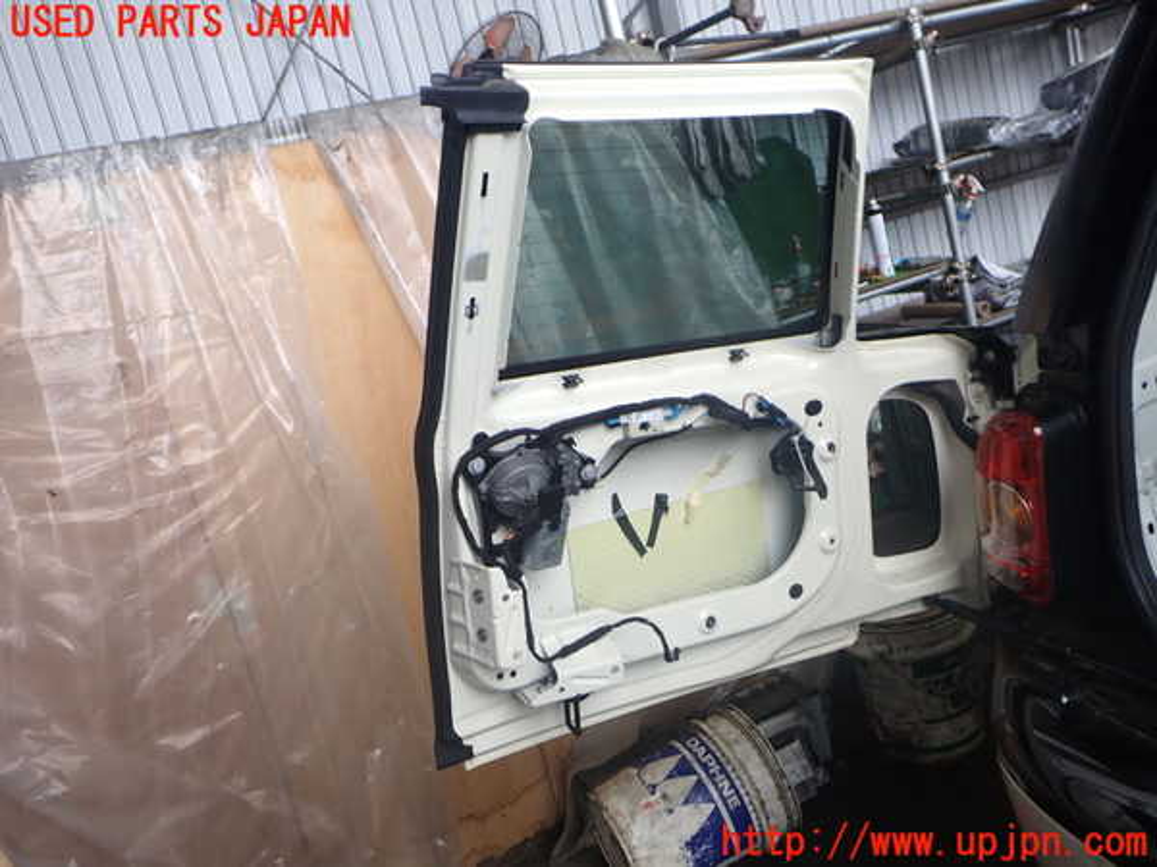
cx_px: 578
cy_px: 434
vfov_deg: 46.8
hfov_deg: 60.0
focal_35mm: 30
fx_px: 1003
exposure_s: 1/160
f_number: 3.2
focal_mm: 5.4
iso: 100
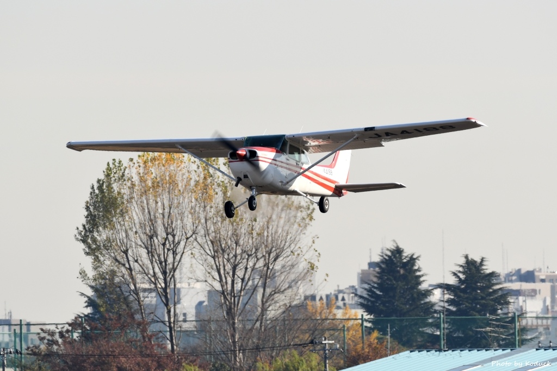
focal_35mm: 750
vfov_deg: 1.8
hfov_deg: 2.7
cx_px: 278
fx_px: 11605
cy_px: 186
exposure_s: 1/800
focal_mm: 500
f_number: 8
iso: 400
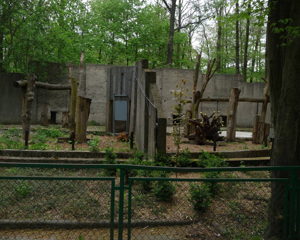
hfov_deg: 58.8
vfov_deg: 48.5
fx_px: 266
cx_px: 153
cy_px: 121
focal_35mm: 30
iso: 100
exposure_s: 1/125
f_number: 3.3
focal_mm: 4.7
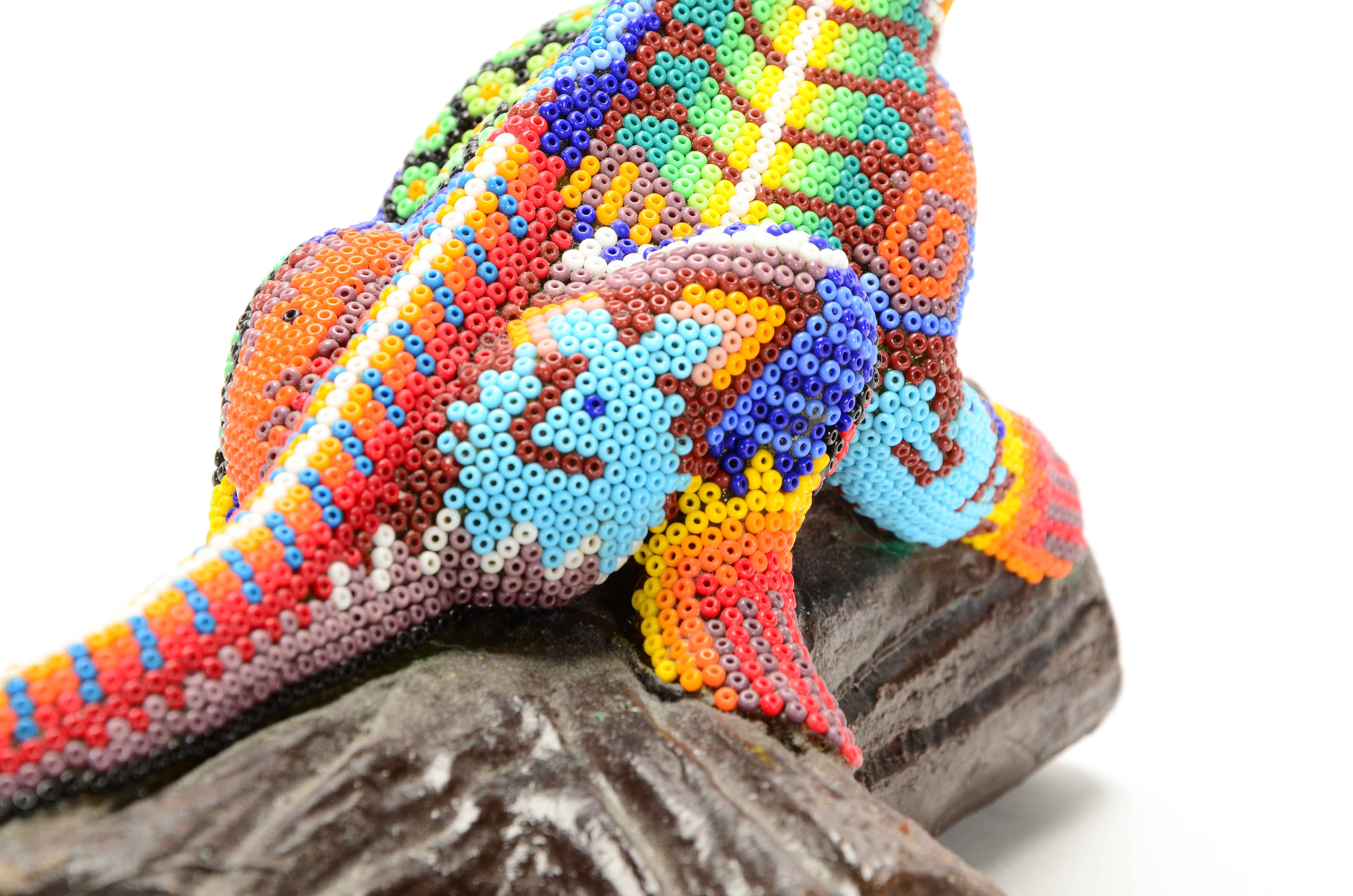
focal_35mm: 158
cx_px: 676
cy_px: 448
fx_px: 5907
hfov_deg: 13.1
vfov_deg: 8.7
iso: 200
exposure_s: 1/160
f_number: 13
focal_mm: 105
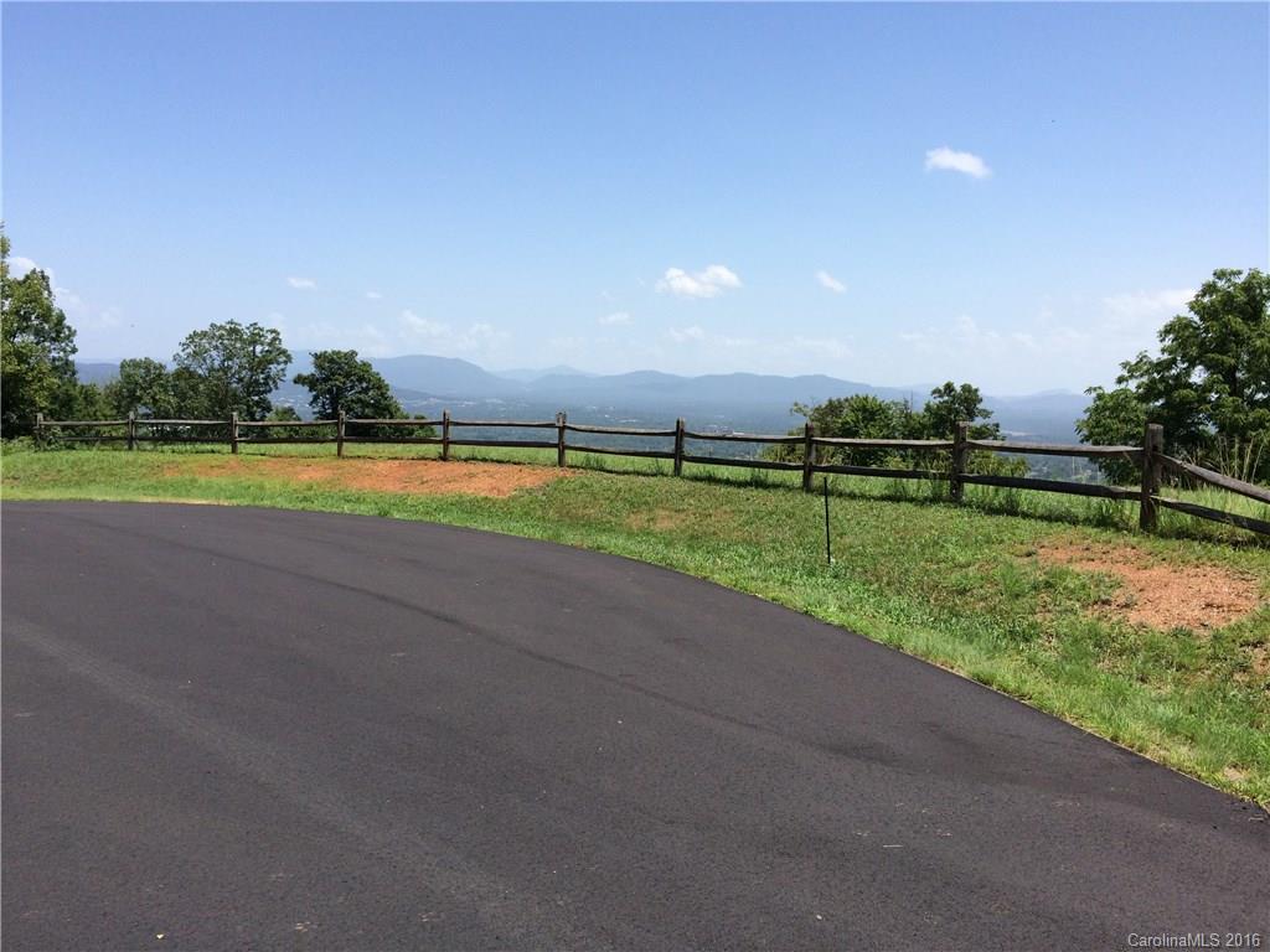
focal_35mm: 29
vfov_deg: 48.2
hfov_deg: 61.7
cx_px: 635
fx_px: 1064
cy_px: 476
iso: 32
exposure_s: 1/1953
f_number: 2.2
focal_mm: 4.15
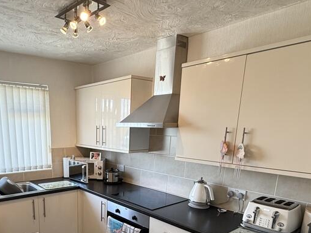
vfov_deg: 46.9
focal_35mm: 28
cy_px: 188
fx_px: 252
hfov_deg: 61.9
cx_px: 104
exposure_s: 1/100
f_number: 2.2
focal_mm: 2.22
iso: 64
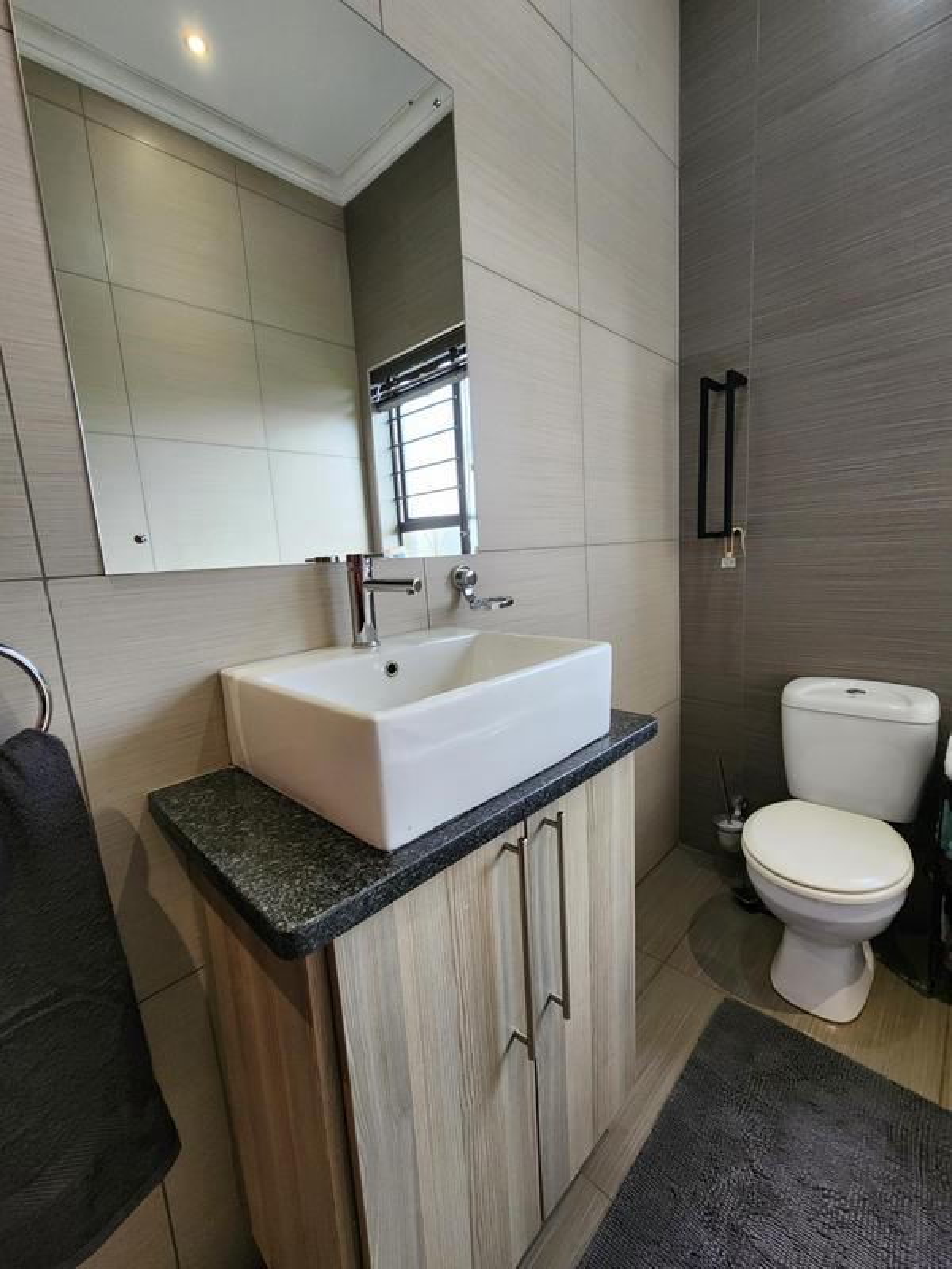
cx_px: 476
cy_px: 634
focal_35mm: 13
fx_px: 477
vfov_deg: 106.2
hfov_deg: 89.9
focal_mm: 2.2
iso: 320
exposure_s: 1/50
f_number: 2.2
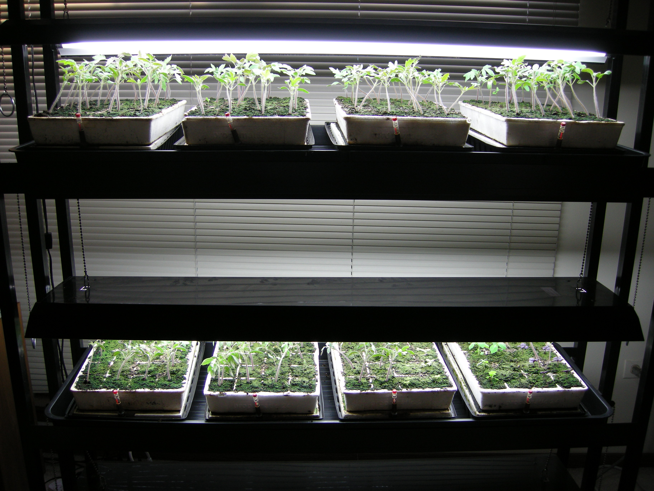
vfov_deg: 39.7
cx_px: 327
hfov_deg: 51.4
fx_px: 680
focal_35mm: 36
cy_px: 246
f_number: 2.7
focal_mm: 7.5
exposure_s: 1/64.3
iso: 103
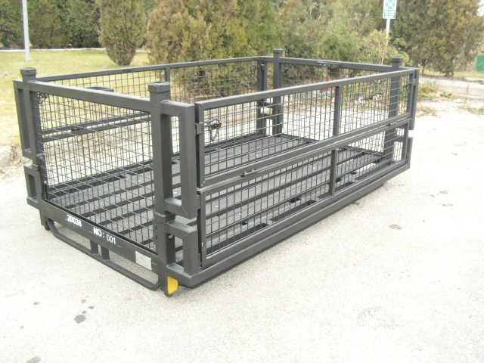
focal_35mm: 36
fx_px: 503
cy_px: 182
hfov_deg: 51.4
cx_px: 242
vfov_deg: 39.7
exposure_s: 1/100
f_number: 3.1
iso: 200
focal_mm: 6.3
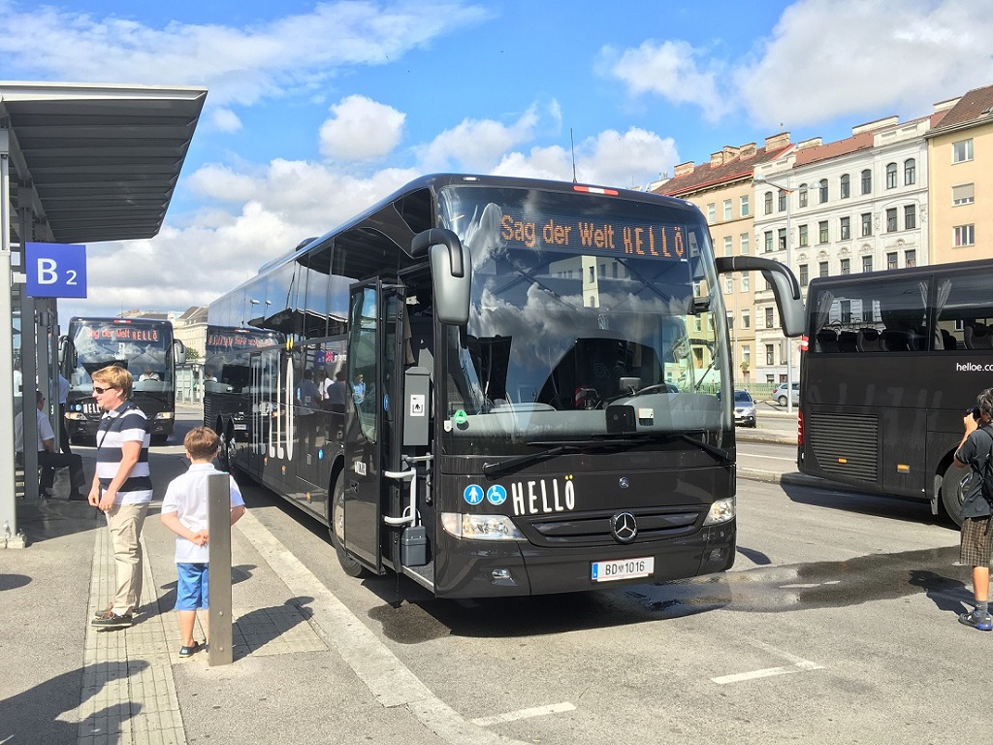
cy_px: 372
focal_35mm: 29
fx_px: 832
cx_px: 496
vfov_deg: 48.2
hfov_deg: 61.7
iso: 25
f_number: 2.2
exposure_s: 1/761
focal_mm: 4.15
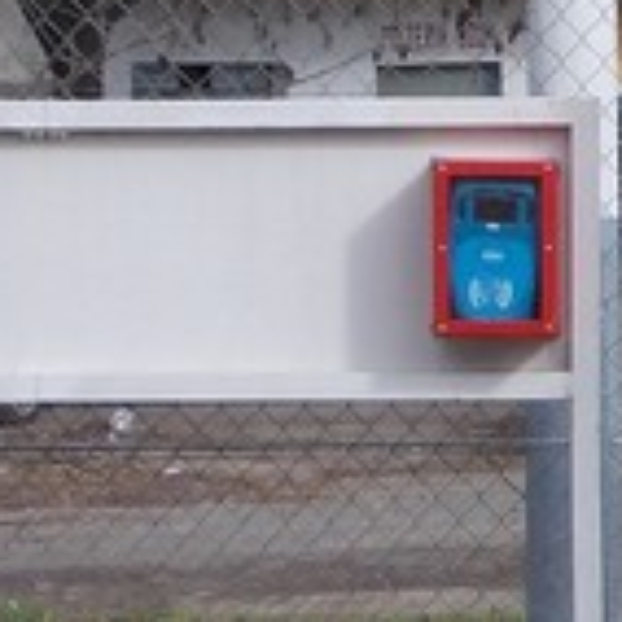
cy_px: 114
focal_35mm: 339
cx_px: 1371
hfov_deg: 5.0
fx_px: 6892
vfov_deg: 5.2
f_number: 4.3
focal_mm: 10
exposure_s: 1/400
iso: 80
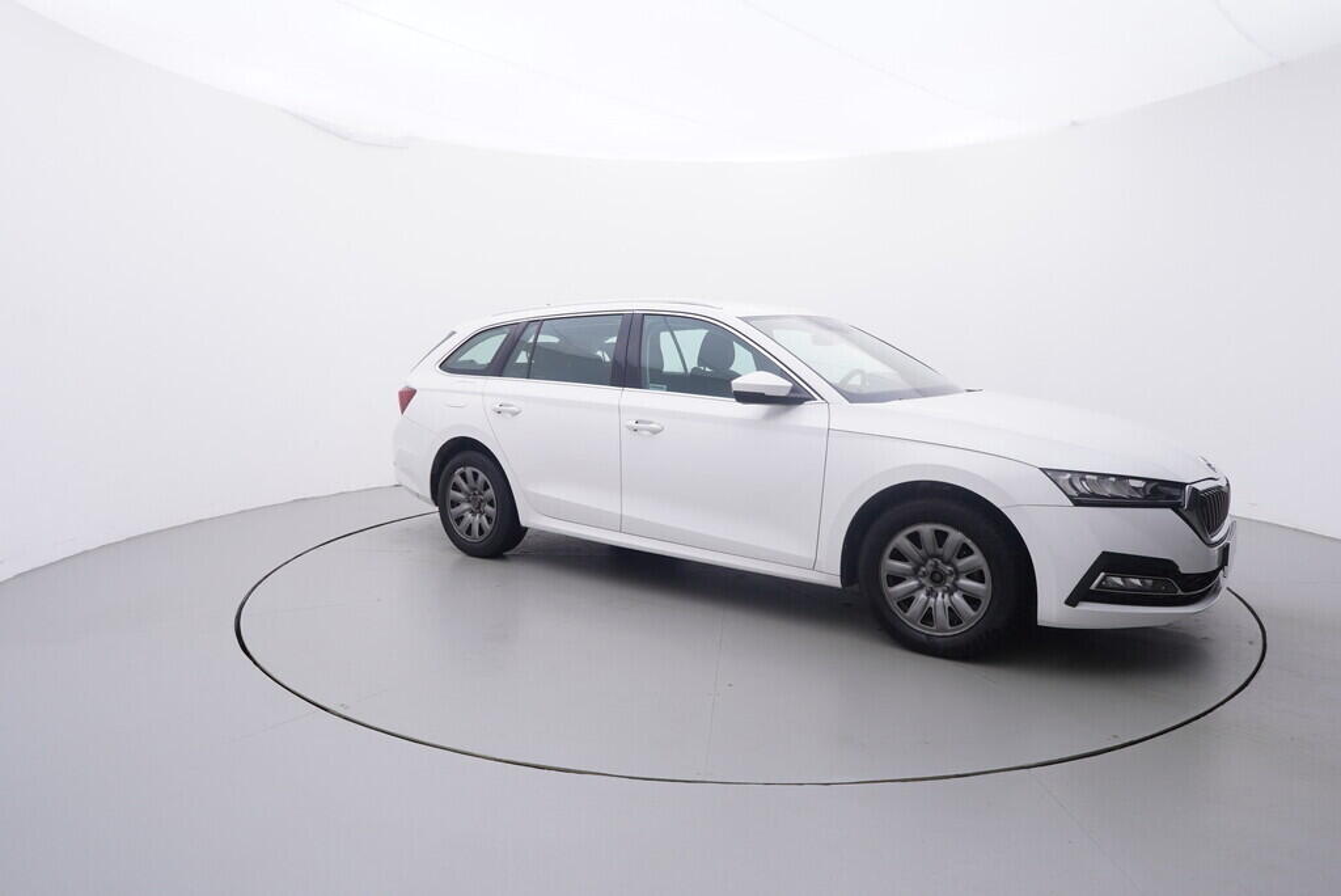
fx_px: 839
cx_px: 670
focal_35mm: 22
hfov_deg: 77.3
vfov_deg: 56.2
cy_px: 448
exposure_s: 1/80
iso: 200
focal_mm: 15
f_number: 5
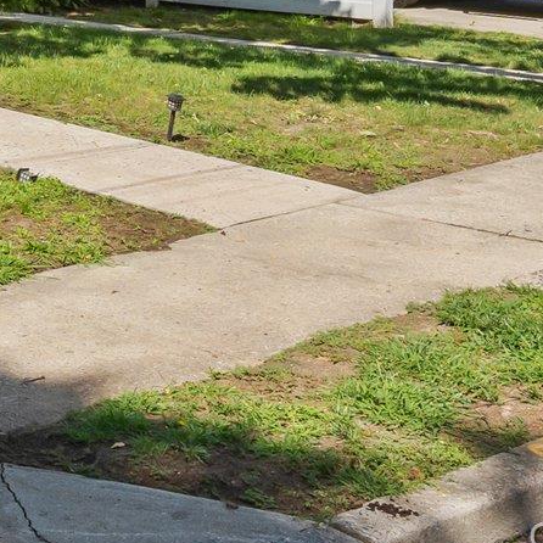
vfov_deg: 18.7
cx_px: -470
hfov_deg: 16.9
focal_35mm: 82
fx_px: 1455
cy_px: -265
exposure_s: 1/320
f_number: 8
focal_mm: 14
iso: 250
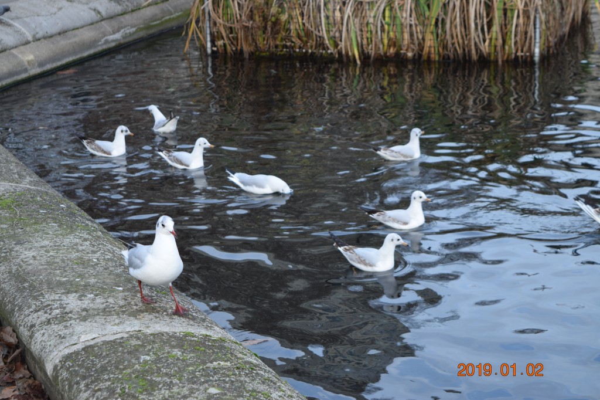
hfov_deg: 24.6
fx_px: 1374
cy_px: 200
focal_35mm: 82
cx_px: 300
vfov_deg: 16.5
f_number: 6.3
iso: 400
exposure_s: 1/160
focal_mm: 55
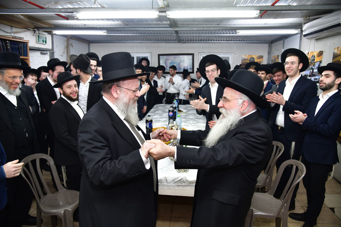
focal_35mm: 24
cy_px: 114
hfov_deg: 73.8
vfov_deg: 53.1
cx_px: 170
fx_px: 227
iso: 1000
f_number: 4.5
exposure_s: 1/100
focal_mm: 24
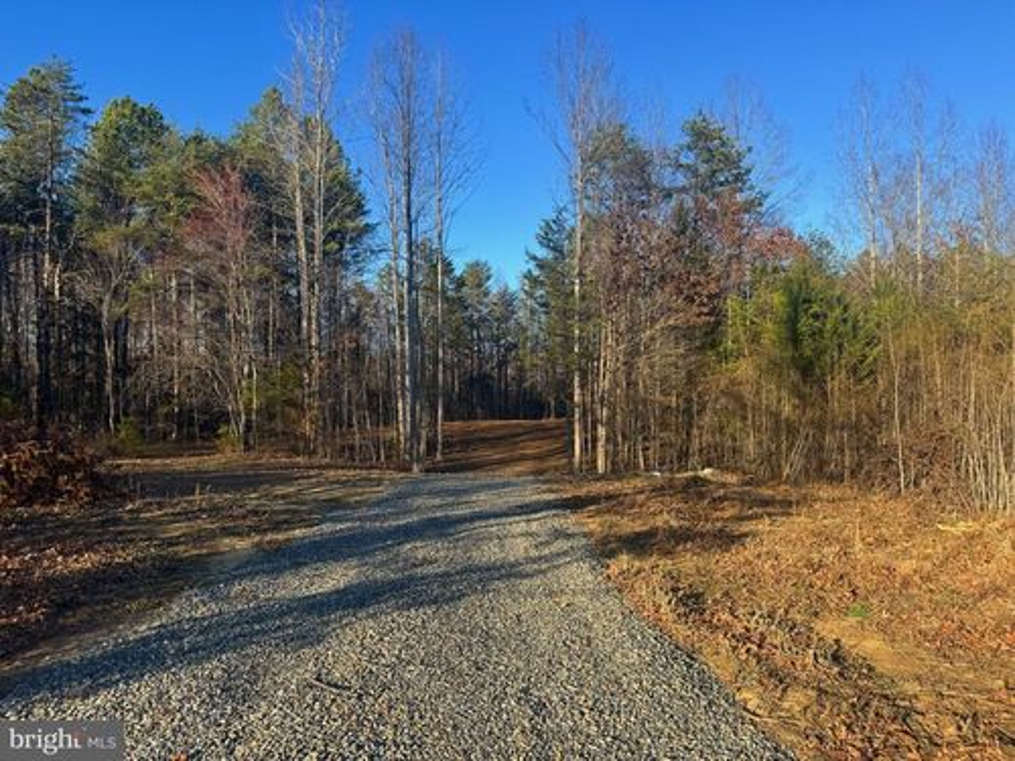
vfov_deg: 56.8
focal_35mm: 24
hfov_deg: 71.6
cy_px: 380
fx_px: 704
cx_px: 508
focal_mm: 6.76
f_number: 1.78
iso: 80
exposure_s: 1/1923
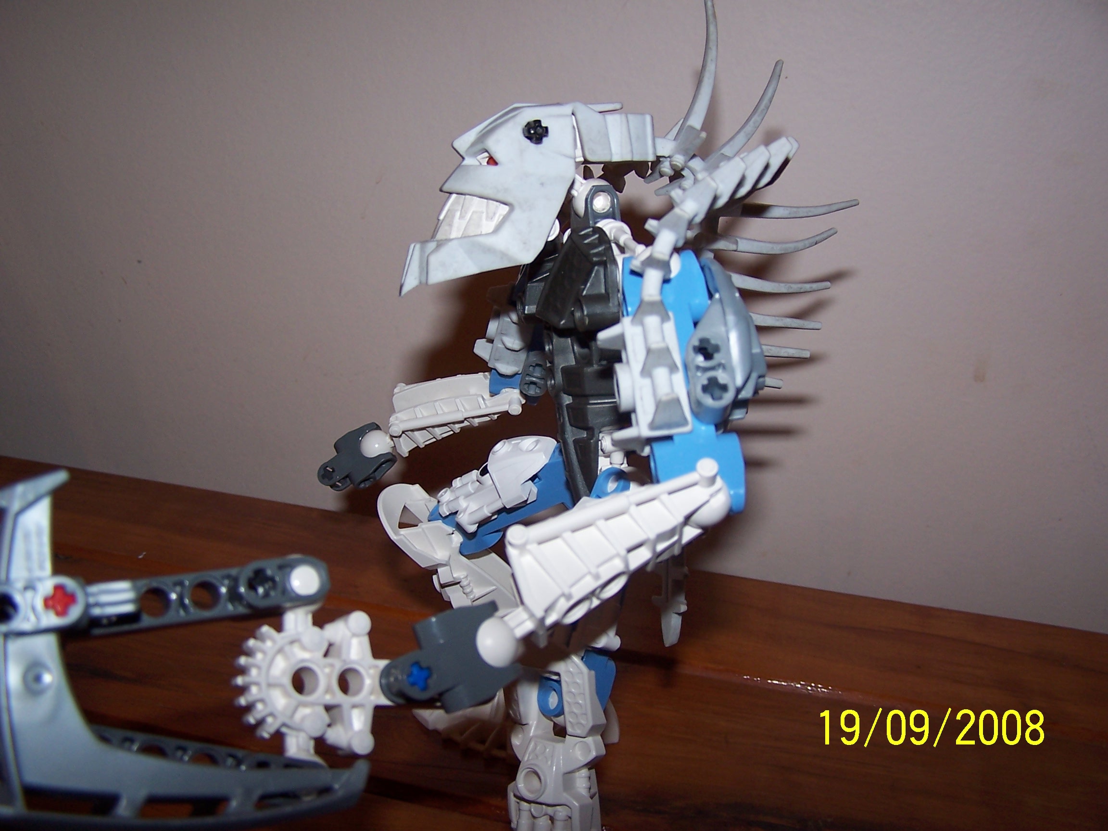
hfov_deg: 49.0
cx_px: 554
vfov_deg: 37.7
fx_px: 1216
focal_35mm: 38
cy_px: 416
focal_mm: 6.3
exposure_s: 1/60
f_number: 2.8
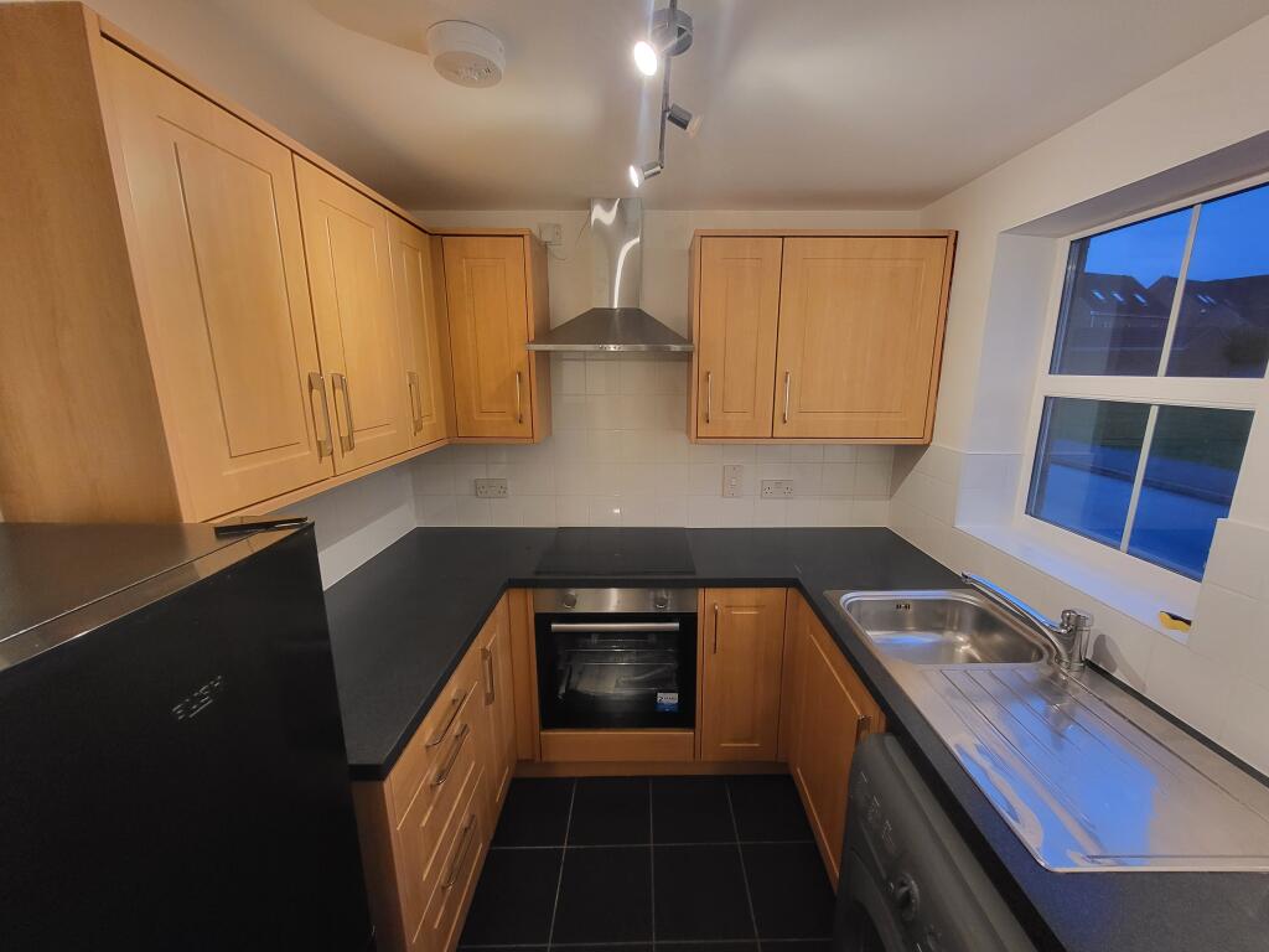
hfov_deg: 106.2
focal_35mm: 13
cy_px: 476
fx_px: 477
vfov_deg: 89.9
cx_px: 634
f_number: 2.2
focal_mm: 1.74
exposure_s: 1/50
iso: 250
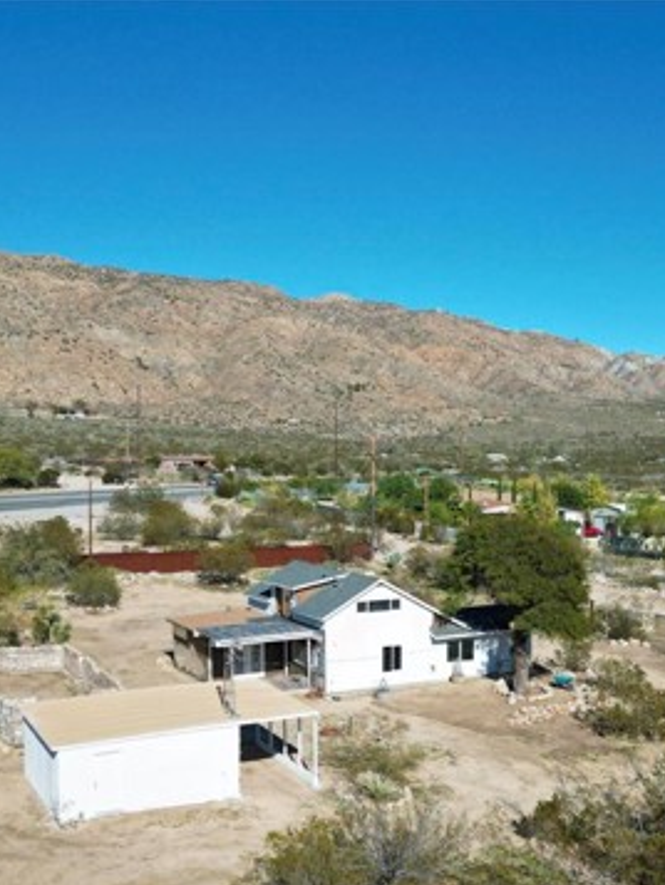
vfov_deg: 43.2
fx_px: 1101
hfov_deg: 33.2
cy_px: 592
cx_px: 457
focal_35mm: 43
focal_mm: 6.72
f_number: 1.7
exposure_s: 1/5000
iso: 160
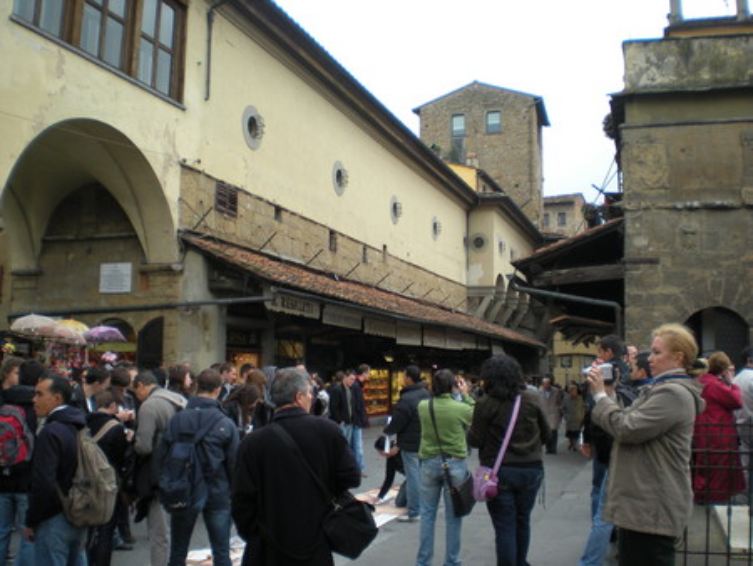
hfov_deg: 49.0
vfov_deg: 37.8
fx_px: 827
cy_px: 283
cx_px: 376
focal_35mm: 38
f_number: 3.1
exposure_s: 1/112
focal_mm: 6.3
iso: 64
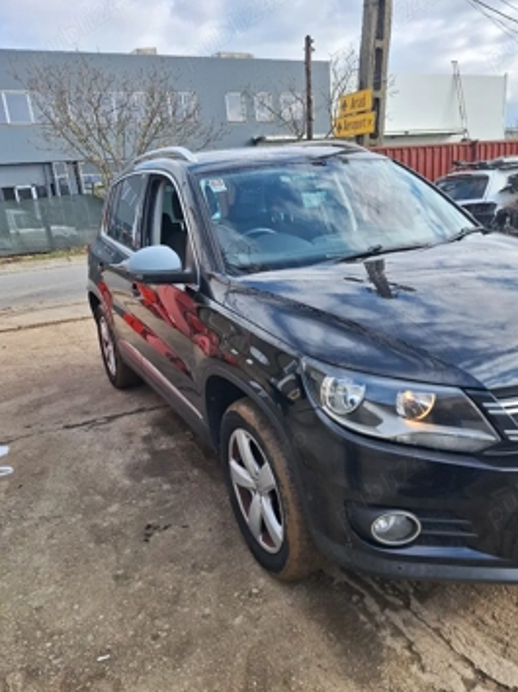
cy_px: 348
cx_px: 283
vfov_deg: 67.3
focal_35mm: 26
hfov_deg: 52.9
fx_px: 519
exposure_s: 1/1111
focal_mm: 5.54
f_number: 1.8
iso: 40
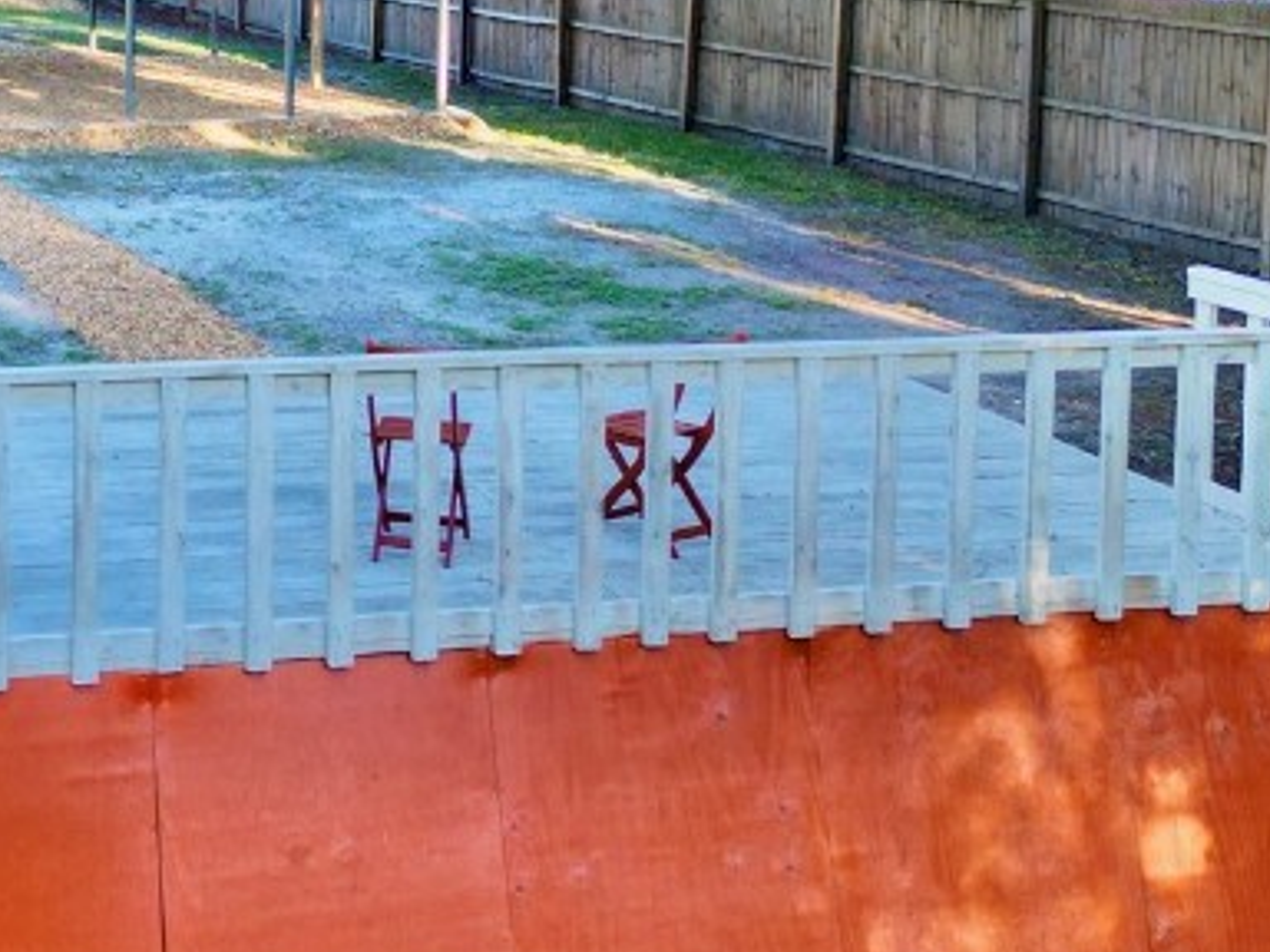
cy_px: -10
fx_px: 2348
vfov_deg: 22.0
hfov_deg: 28.9
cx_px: 93
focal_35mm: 64
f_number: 1.7
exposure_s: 1/500
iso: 110
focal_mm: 6.72
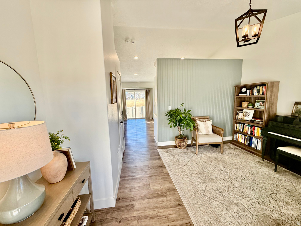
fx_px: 122
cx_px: 150
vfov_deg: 85.7
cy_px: 113
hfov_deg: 102.1
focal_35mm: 14
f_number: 2.2
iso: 100
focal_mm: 2.22
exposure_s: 1/120
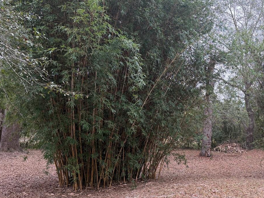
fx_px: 320
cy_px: 130
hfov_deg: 42.8
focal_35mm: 42
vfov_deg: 34.1
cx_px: 210
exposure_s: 1/177
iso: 100
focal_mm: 6.76
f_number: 1.78
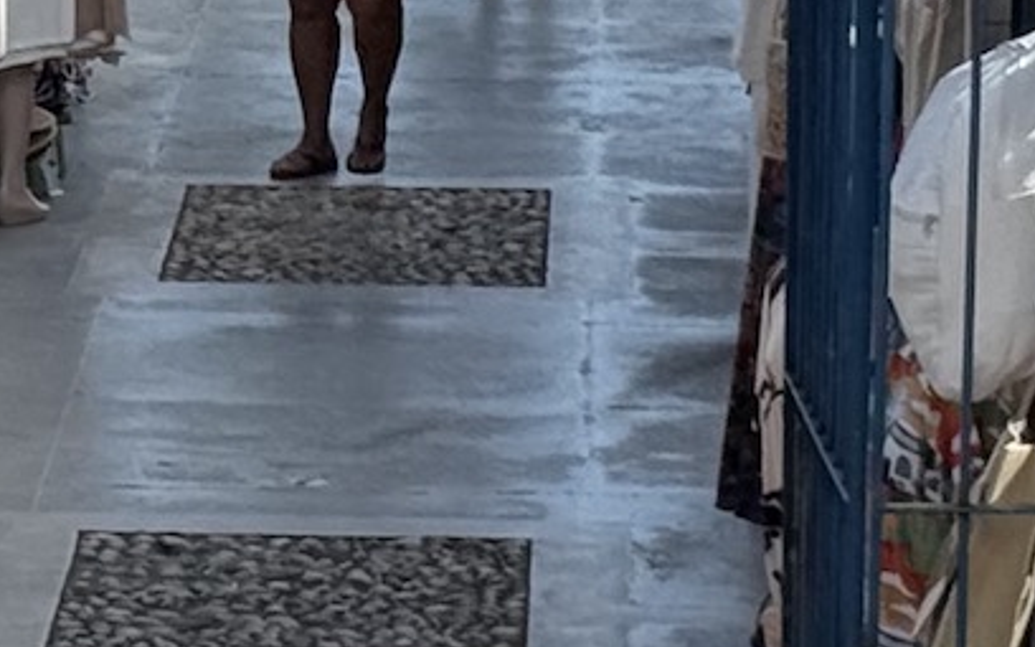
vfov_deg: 4.4
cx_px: 223
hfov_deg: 7.0
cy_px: 79
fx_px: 8434
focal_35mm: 299
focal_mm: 6.76
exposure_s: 1/3226
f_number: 1.78
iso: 100
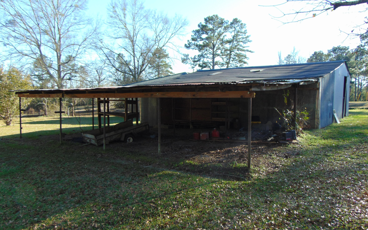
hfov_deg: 68.4
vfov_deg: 46.0
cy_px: 120
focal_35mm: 27
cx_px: 183
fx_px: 271
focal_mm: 4.5
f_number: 3
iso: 80
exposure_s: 1/320
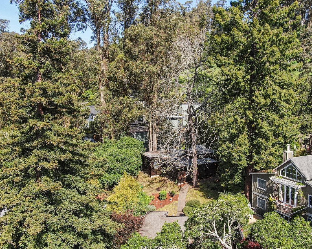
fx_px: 332
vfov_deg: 41.2
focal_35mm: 36
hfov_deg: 50.2
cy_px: 126
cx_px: 167
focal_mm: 5.82
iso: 100
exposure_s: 1/120
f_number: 3.2
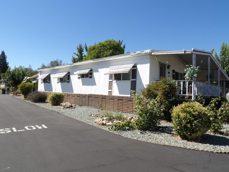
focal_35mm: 24
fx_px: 159
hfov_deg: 71.6
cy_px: 86
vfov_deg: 56.8
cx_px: 114
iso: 100
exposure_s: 1/360
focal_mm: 4.3
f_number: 5.6
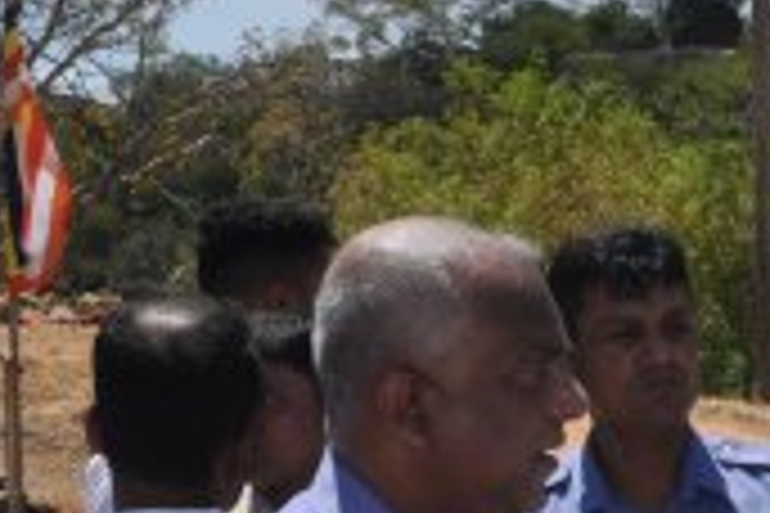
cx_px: 752
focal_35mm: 126
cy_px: 513
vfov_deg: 10.8
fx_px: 2695
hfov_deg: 16.0
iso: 400
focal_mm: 24
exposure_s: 1/200
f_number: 22
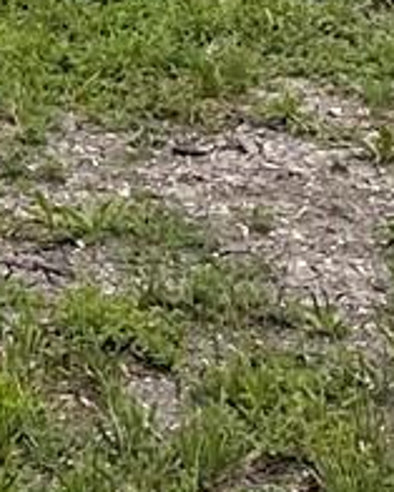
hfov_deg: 6.1
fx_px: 3568
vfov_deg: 7.1
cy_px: -919
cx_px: -517
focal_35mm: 245
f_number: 1.8
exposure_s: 1/4300
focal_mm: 6.86
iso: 80
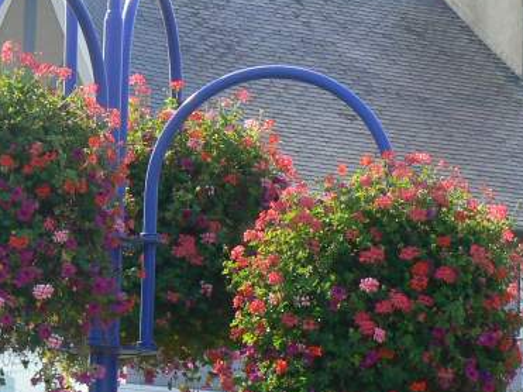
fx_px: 3187
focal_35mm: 211
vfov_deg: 7.0
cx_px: 137
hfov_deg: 9.4
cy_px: 280
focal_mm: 14.5
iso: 80
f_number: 5.6
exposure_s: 1/250
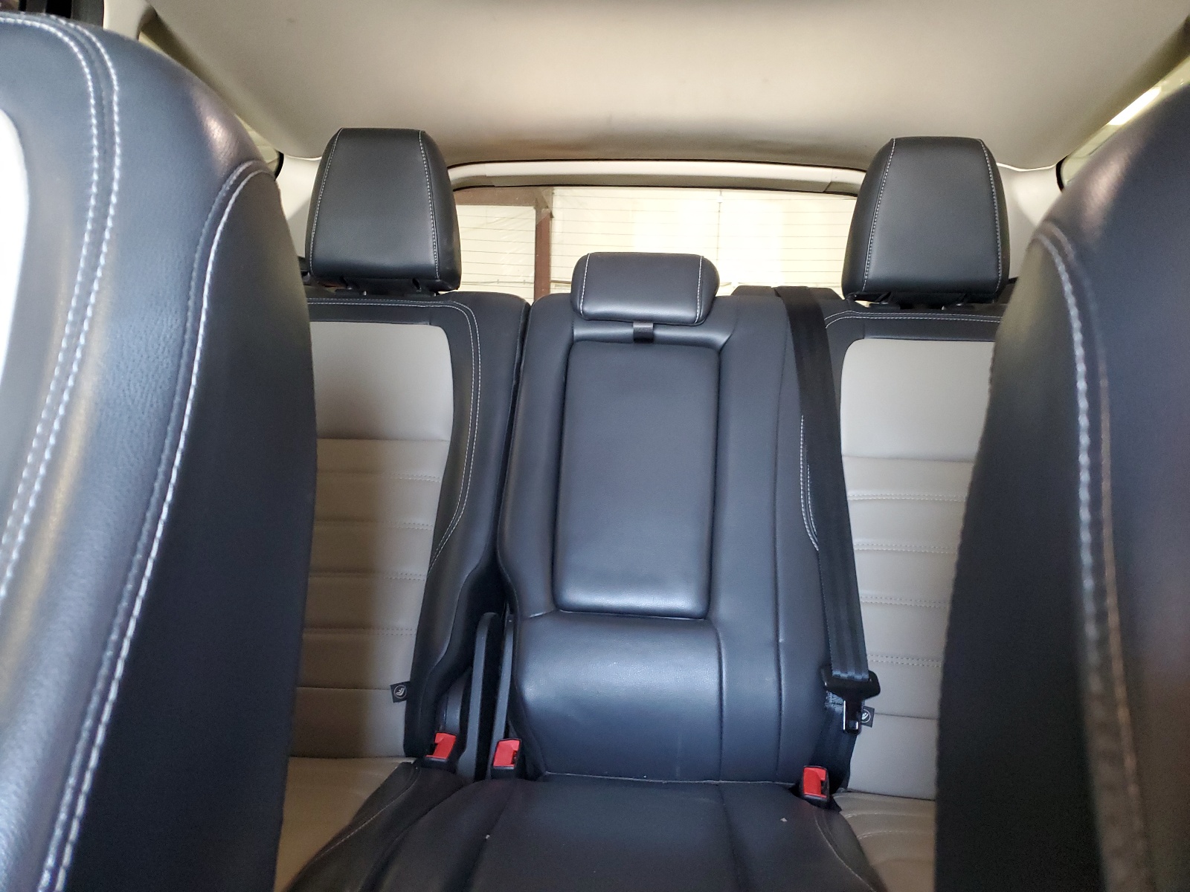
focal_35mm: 26
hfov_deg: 67.3
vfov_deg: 53.1
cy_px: 446
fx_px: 894
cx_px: 595
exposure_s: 1/40
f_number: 1.5
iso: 314
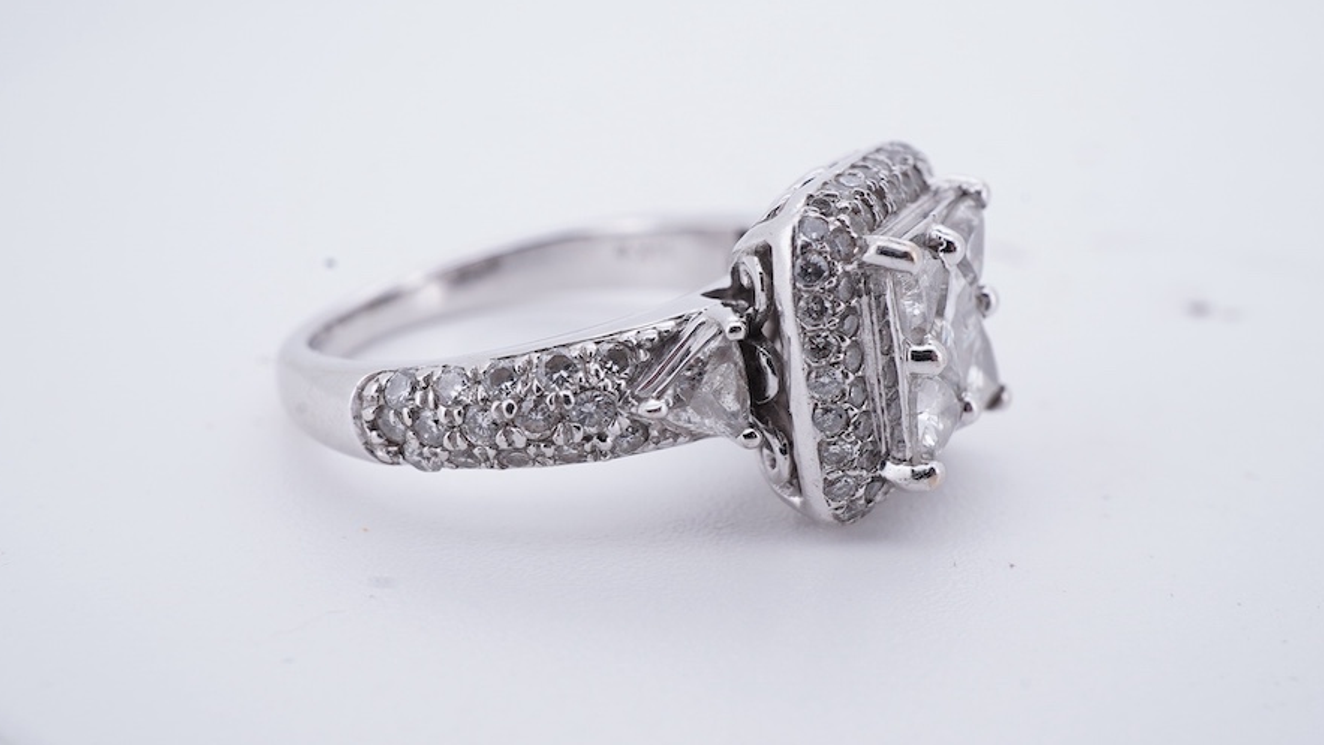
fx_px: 1685
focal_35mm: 48
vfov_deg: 24.9
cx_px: 663
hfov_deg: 42.9
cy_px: 406
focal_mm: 30
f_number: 22
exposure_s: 1/160
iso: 250
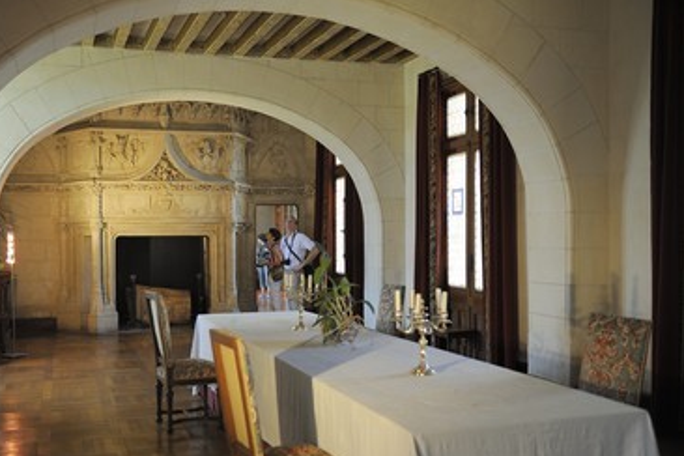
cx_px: 293
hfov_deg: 49.4
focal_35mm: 39
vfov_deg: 34.2
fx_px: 741
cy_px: 247
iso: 800
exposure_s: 1/40
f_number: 2.8
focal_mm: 34
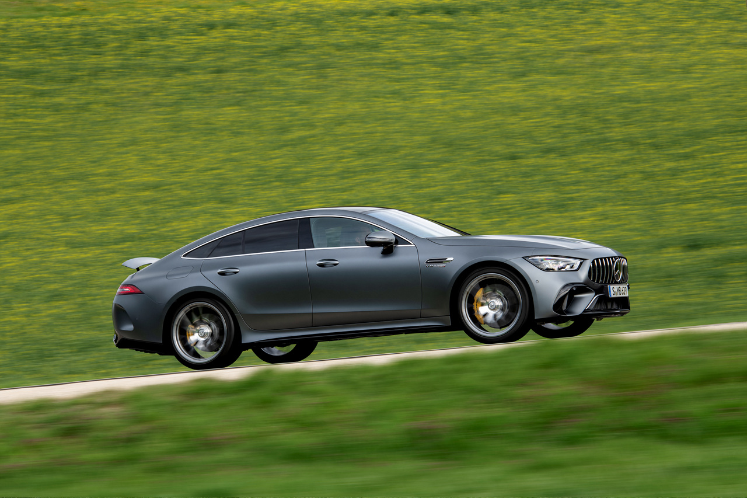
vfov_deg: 10.2
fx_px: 2801
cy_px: 249
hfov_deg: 15.2
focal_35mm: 135
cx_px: 374
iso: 200
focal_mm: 135
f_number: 5.6
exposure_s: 1/125
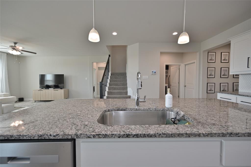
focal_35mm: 14
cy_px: 84
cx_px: 126
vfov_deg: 81.2
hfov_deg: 104.3
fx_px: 98
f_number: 5
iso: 200
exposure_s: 1/80
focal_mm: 14
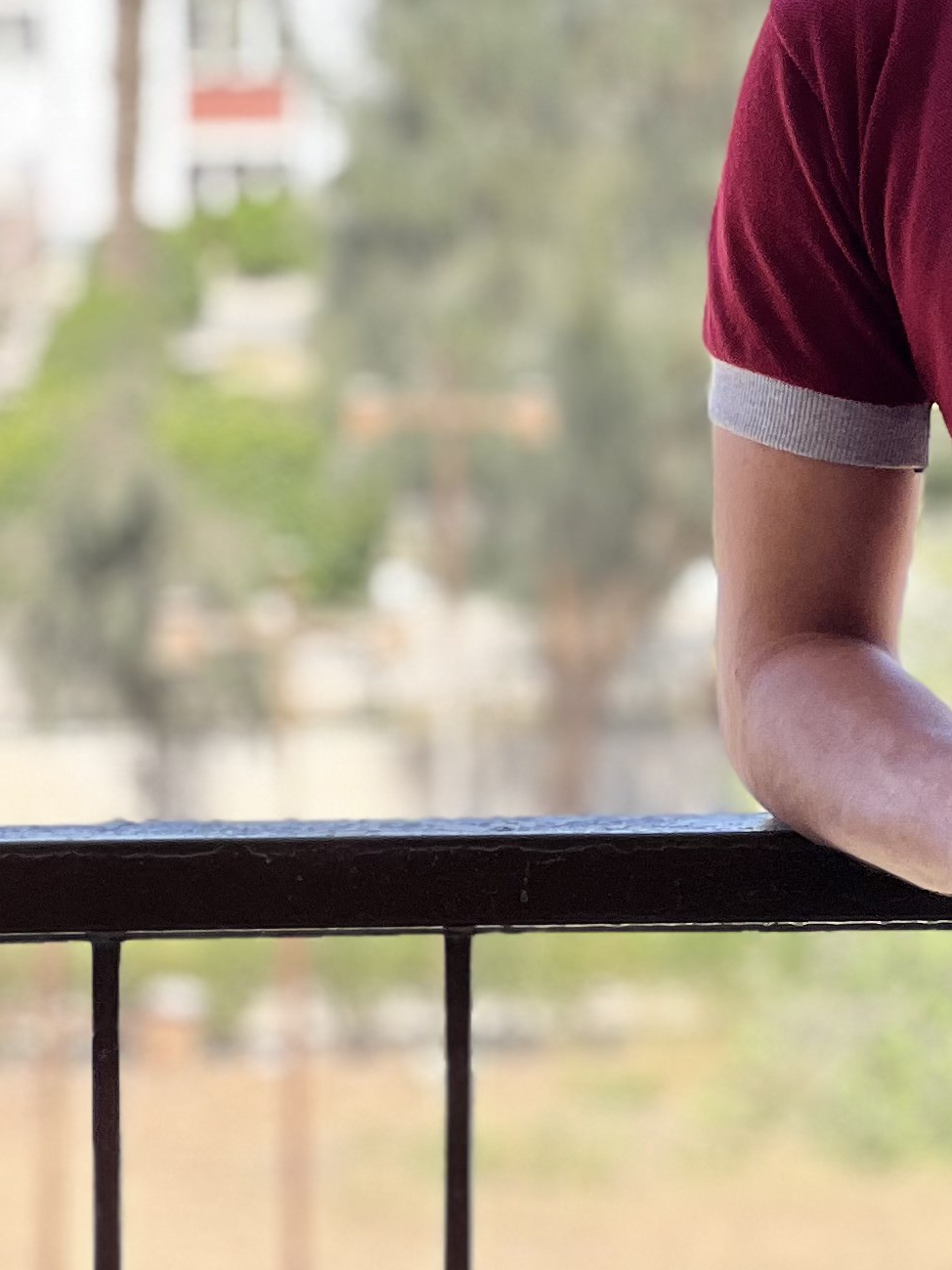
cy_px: 362
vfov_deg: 8.3
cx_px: 1341
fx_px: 8765
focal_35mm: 239
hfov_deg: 6.2
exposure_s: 1/272
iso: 25
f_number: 2.8
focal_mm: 9
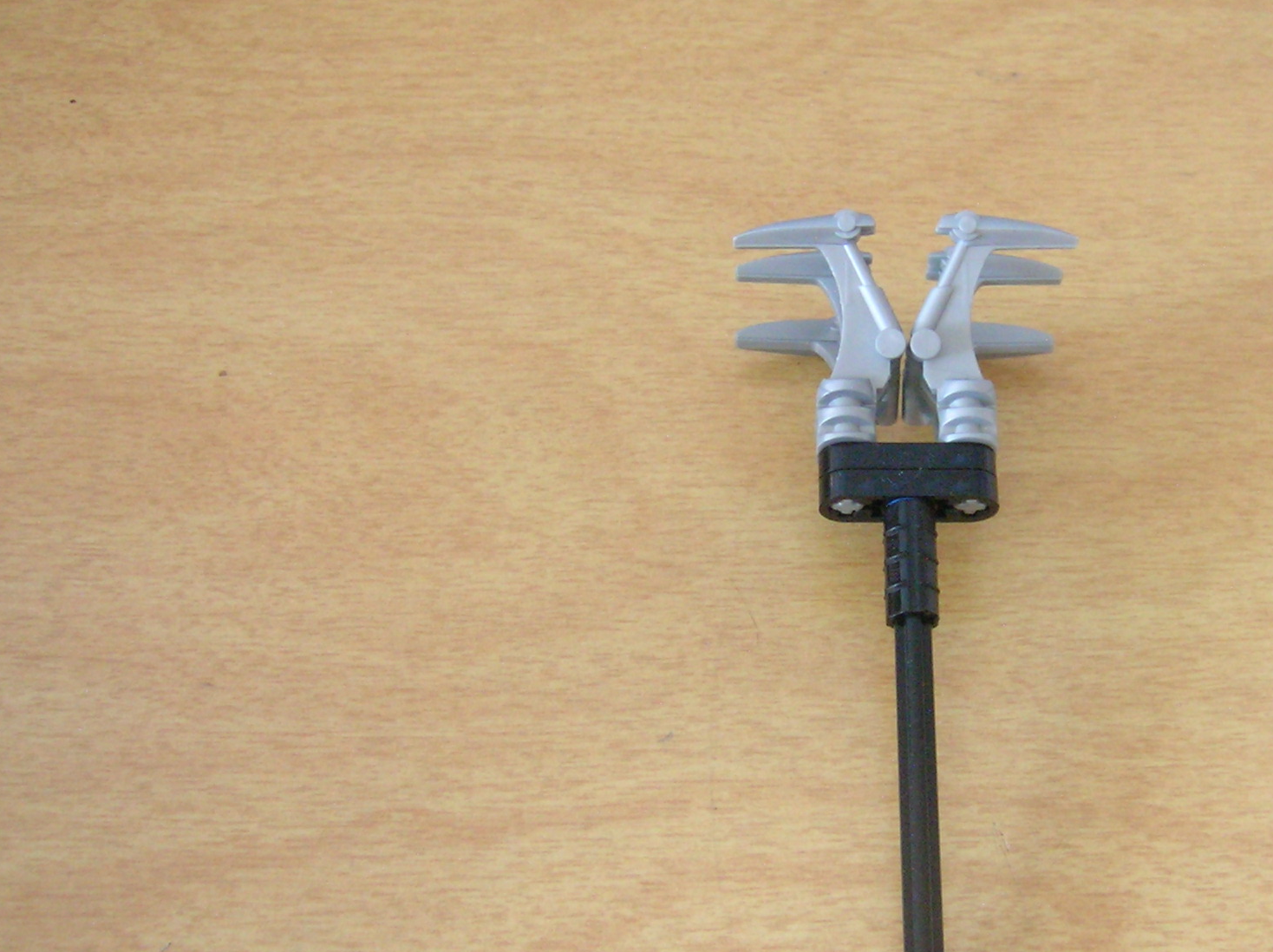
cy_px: 401
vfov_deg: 27.4
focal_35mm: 53
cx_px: 847
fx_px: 1947
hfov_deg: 35.8
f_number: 2.9
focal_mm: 5.7
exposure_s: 1.75
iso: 200
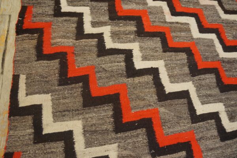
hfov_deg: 67.4
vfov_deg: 47.9
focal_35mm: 27
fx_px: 178
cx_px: 118
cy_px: 79
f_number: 4
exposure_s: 1/60
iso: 1000
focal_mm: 18
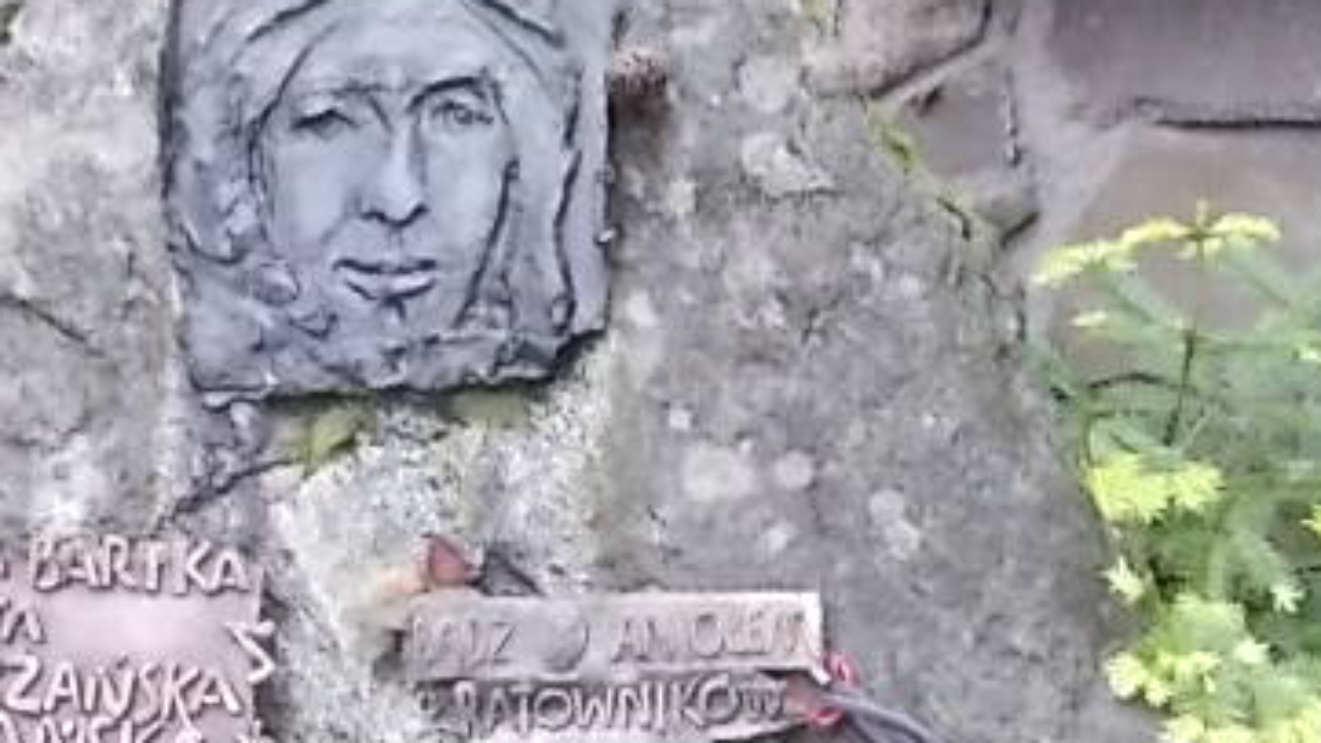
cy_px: 739
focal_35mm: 83
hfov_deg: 25.5
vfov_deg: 14.3
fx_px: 2907
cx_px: 435
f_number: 3.3
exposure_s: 1/30
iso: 160
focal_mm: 6.1
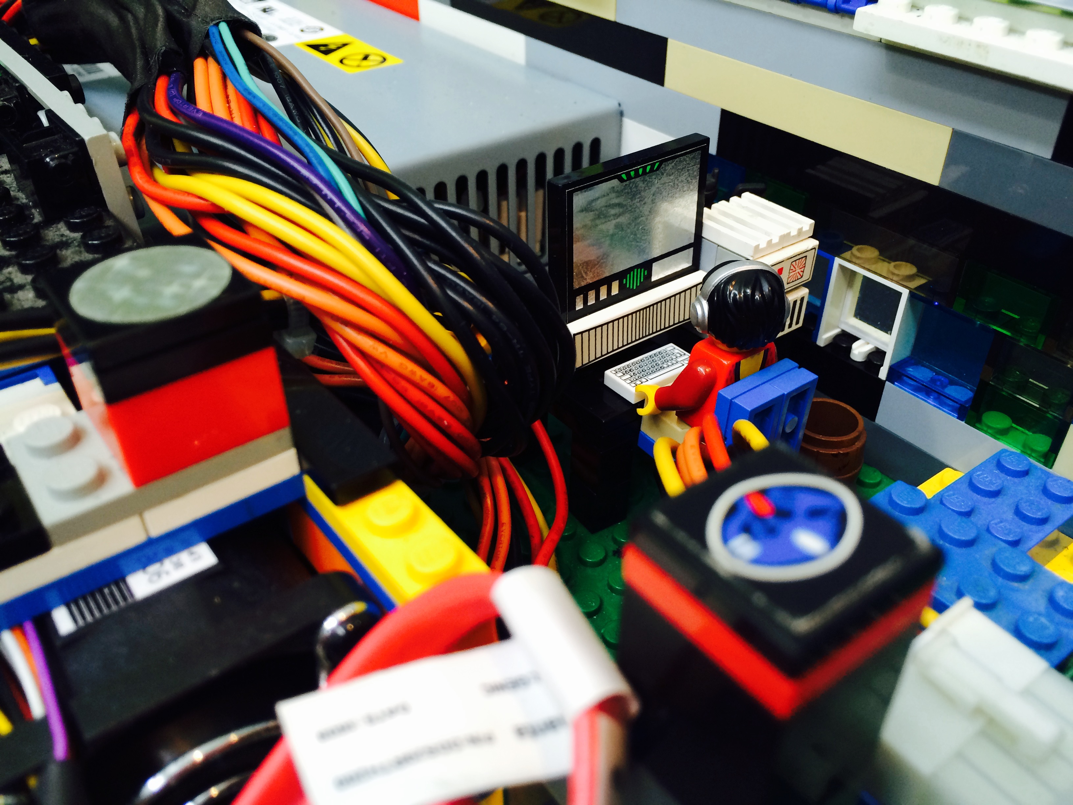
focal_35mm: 29
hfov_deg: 61.7
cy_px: 402
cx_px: 536
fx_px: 899
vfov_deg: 48.2
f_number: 2.2
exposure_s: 1/30
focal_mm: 4.15
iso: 40
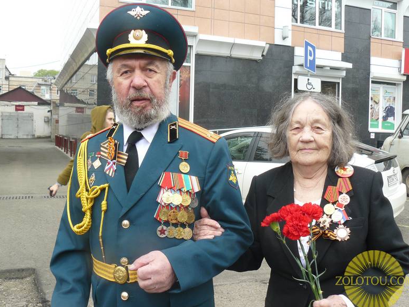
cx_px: 207
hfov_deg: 50.1
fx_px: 437
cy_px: 157
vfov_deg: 38.7
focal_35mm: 37
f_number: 4
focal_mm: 6
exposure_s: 1/125
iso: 100
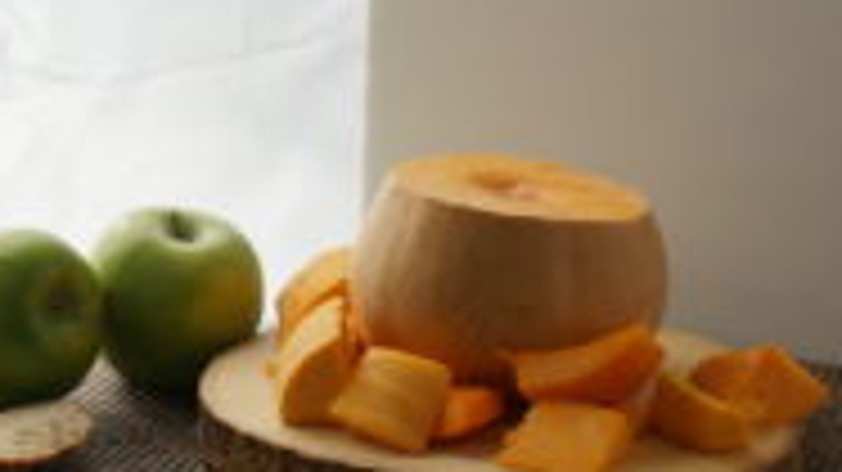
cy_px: 627
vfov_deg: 7.9
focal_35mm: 151
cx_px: 140
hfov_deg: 14.1
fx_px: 3370
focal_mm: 30
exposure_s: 1/3200
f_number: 3.5
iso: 400
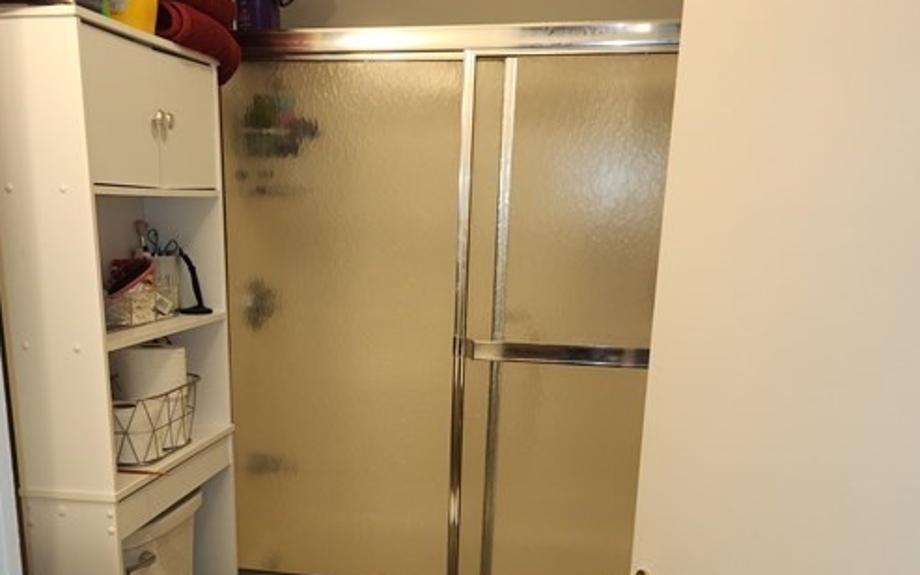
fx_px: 953
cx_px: 390
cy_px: 452
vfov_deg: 32.7
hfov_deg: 51.4
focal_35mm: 38
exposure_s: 1/60
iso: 40
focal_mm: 5.4
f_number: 1.8
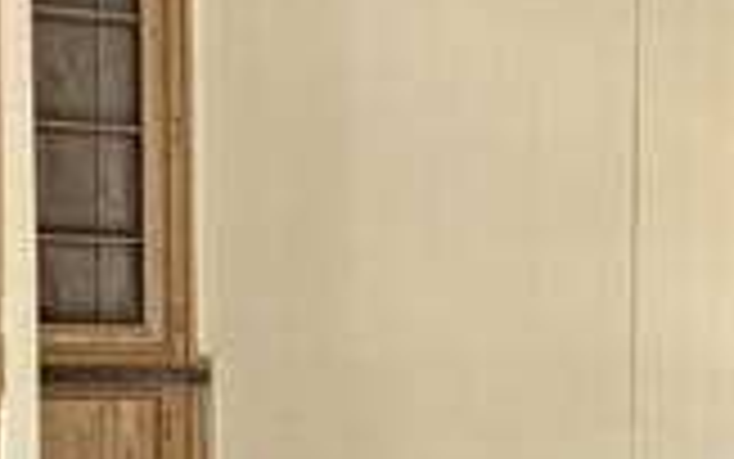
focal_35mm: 96
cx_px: 1423
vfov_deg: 13.5
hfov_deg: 16.8
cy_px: 441
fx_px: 1921
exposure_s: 1/170
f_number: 1.7
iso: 400
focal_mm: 6.3
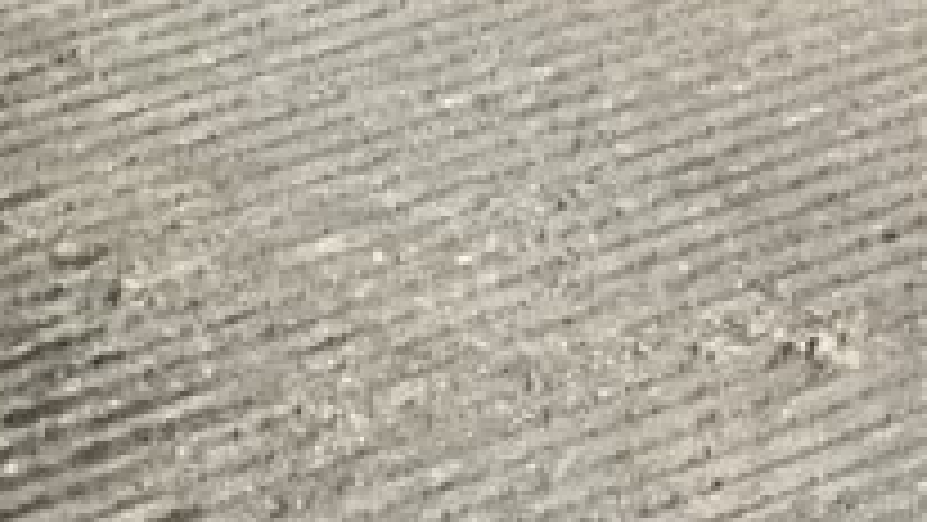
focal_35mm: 157
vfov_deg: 7.6
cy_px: -198
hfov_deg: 11.7
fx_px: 3860
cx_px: 2056
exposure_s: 1/1451
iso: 16
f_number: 1.8
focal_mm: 3
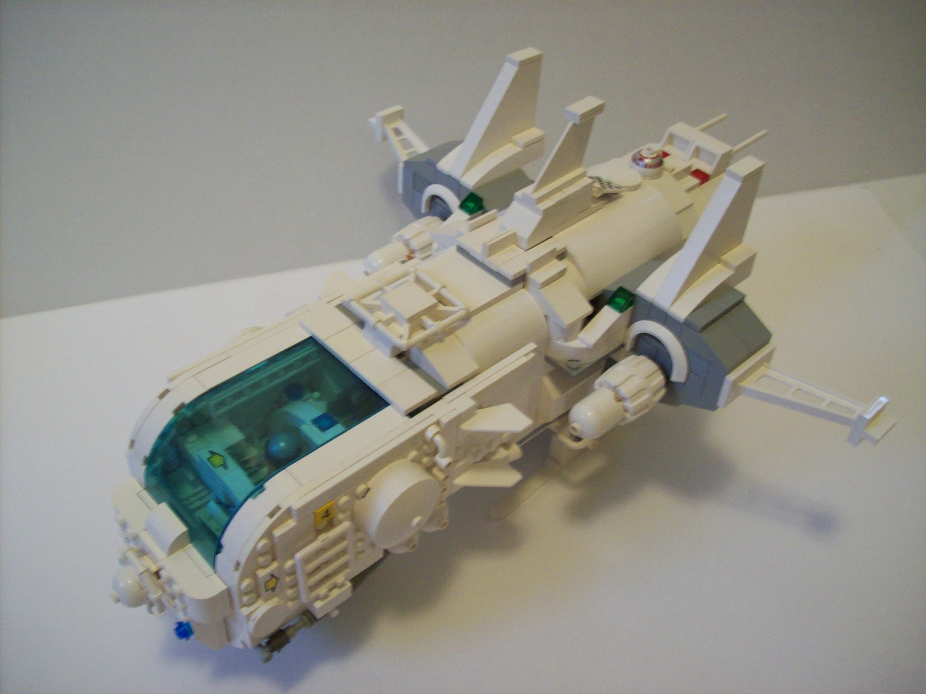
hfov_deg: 51.4
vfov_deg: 39.6
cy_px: 347
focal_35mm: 36
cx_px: 463
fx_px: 963
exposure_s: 1/11.3
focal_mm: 6
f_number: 2.7
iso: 160
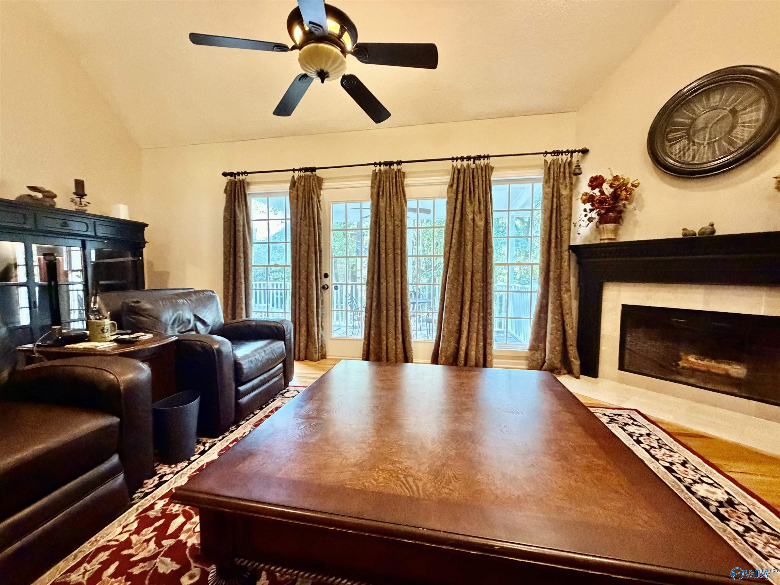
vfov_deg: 85.7
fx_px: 315
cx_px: 390
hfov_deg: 102.1
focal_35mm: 14
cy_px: 292
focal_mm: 2.22
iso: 1000
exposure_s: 1/60
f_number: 2.2
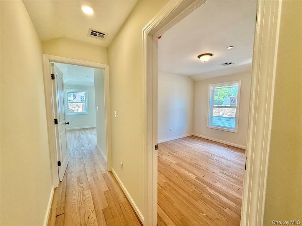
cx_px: 151
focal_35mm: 14
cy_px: 113
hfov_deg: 102.1
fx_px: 122
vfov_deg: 85.7
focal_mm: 2.22
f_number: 2.2
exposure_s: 1/120
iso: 125
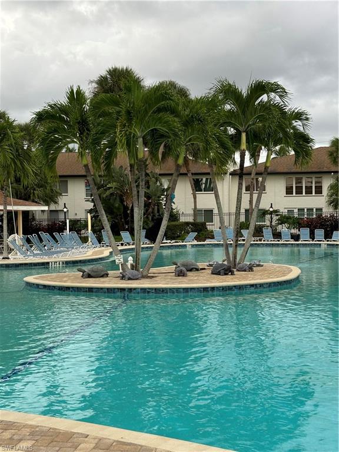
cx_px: 170
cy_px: 226
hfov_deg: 28.0
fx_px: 679
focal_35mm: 52
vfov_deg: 36.8
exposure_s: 1/177
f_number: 1.6
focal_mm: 5.96
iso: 32
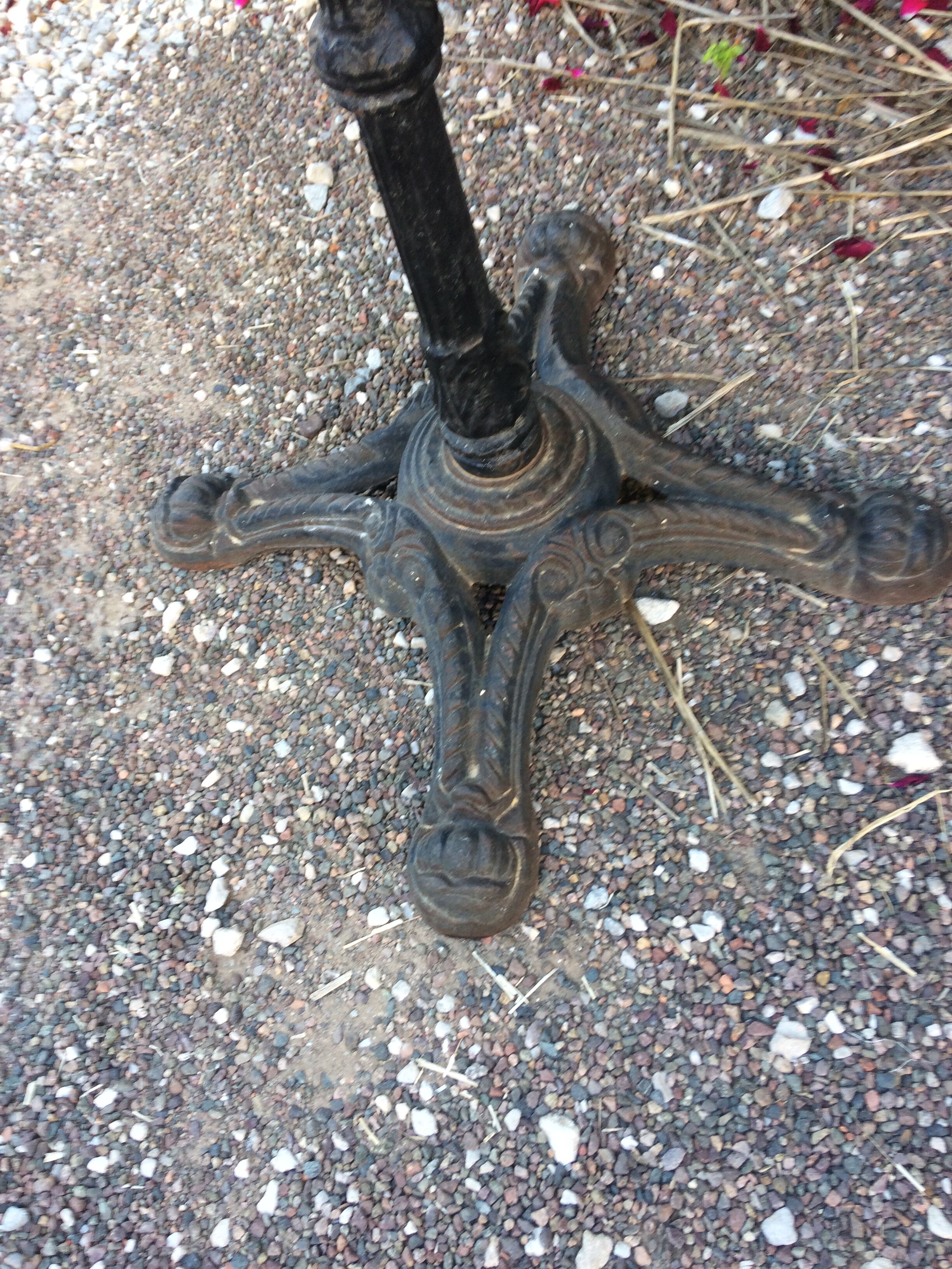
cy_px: 634
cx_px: 476
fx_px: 1063
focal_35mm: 29
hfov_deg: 48.2
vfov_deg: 61.7
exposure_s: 1/50
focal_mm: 4.15
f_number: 2.2
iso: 50
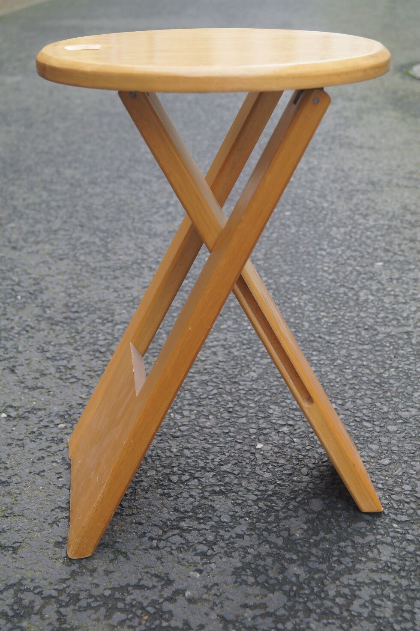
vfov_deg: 38.2
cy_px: 316
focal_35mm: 52
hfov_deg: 25.9
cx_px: 210
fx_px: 912
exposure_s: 1/60
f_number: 5
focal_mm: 35
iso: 320
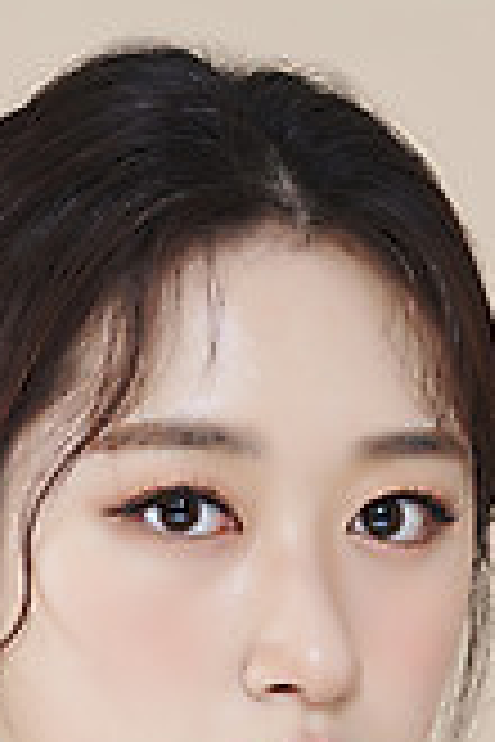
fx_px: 5238
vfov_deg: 8.1
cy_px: 809
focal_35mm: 254
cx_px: 250
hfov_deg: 5.4
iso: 64
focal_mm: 105
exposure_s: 1/125
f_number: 11
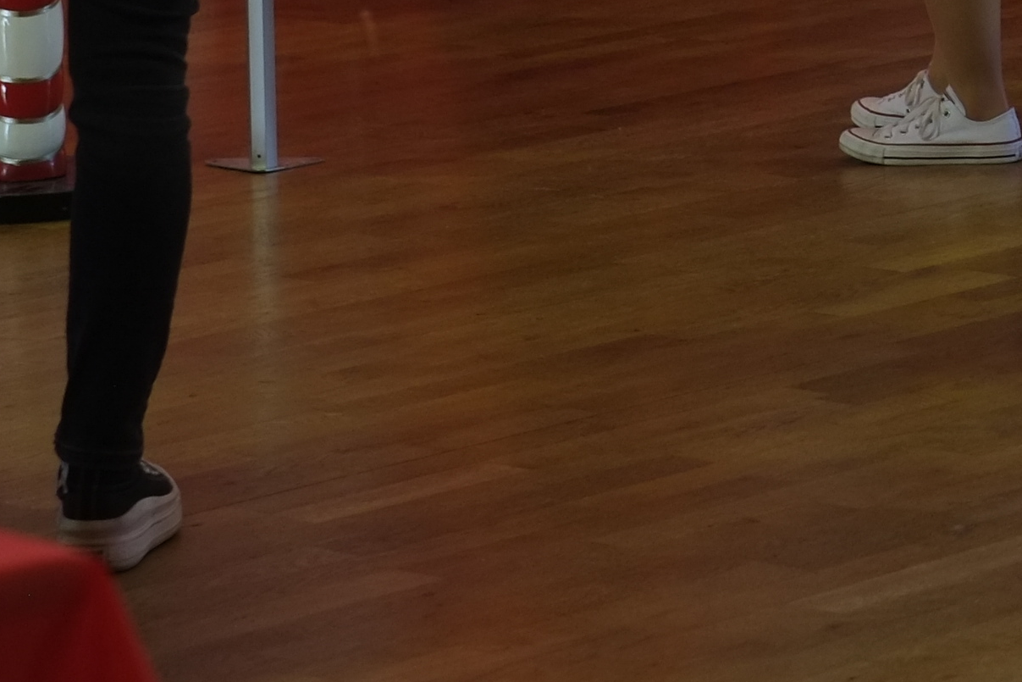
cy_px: -669
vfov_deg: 6.2
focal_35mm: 215
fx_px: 6104
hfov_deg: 9.3
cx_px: 1559
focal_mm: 35
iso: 400
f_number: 2.8
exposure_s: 1/45
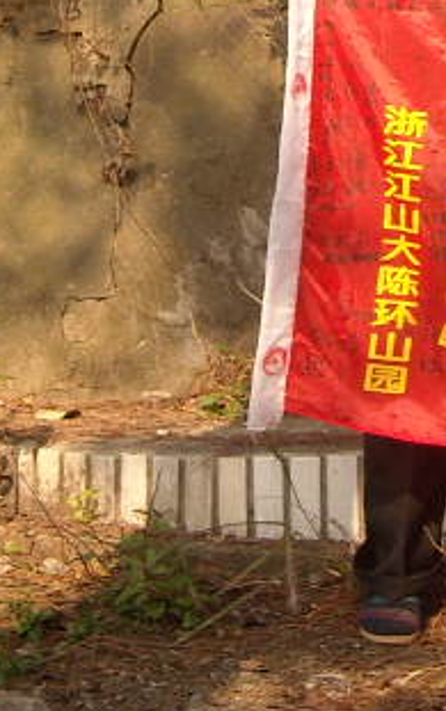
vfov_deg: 16.5
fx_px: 2367
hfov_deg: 10.7
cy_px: -82
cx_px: 412
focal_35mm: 122
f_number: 2.8
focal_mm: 5.7
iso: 64
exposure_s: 1/402
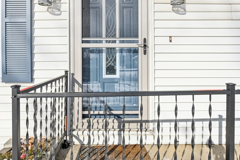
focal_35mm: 24
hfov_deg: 73.6
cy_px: 63
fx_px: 160
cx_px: 110
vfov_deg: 52.7
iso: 400
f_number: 4
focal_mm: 18
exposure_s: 1/6000
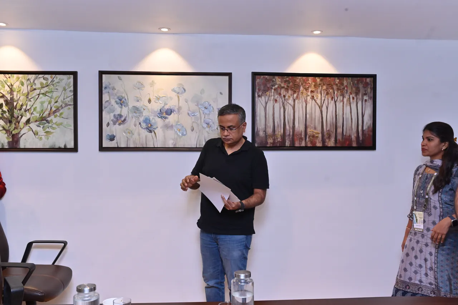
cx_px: 229
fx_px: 445
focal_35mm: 35
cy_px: 152
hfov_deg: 54.4
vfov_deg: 37.8
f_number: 6.3
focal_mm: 35
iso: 800
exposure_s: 1/125
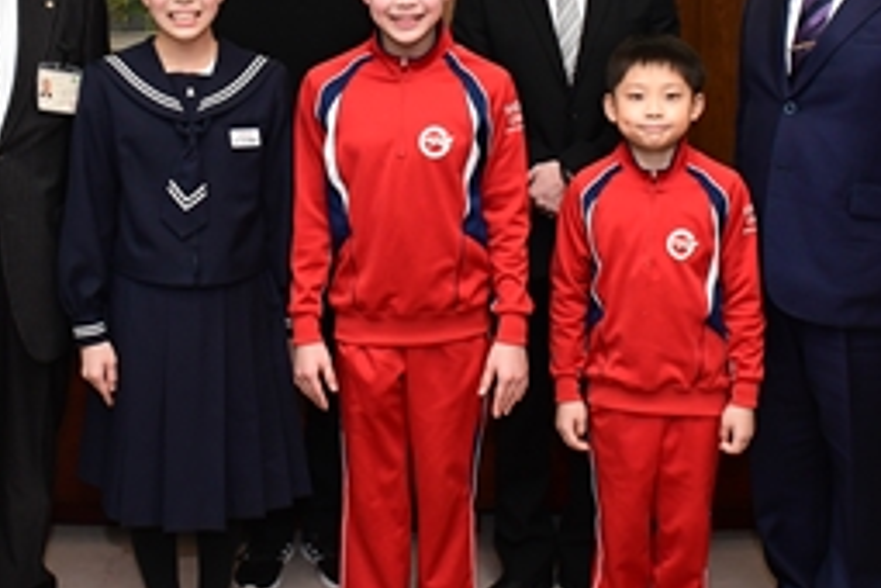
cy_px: 112
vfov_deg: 25.1
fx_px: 1297
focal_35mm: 53
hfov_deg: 37.3
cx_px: 321
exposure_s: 1/100
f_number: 6.3
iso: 1600
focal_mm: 18
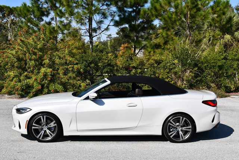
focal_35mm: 54
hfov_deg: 36.8
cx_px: 120
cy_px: 80
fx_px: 359
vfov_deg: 25.1
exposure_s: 1/320
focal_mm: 27
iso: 100
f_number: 9
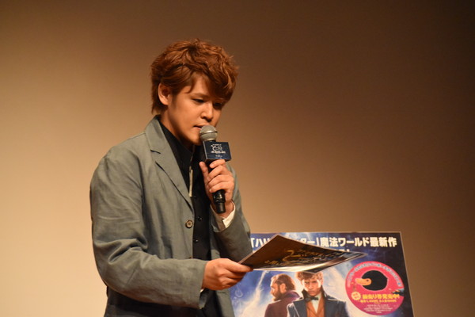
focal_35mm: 123
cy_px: 158
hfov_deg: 16.7
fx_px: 1623
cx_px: 238
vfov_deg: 11.1
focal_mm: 82
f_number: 4.2
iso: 4500
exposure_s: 1/125
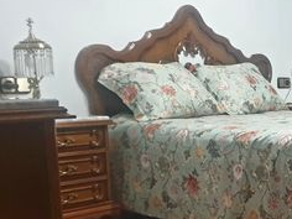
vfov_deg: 22.0
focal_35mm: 66
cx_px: 291
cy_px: 171
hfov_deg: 27.7
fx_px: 557
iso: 250
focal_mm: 4.3
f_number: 1.5
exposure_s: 1/33
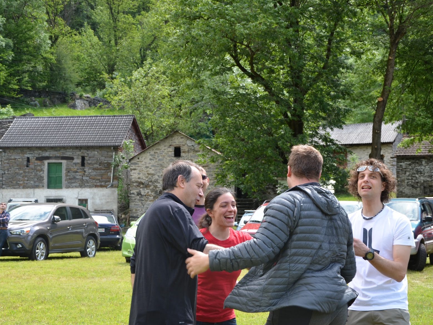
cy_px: 164
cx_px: 193
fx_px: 926
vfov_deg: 19.9
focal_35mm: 74
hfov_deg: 26.3
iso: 200
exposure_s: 1/200
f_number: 7.1
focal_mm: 40
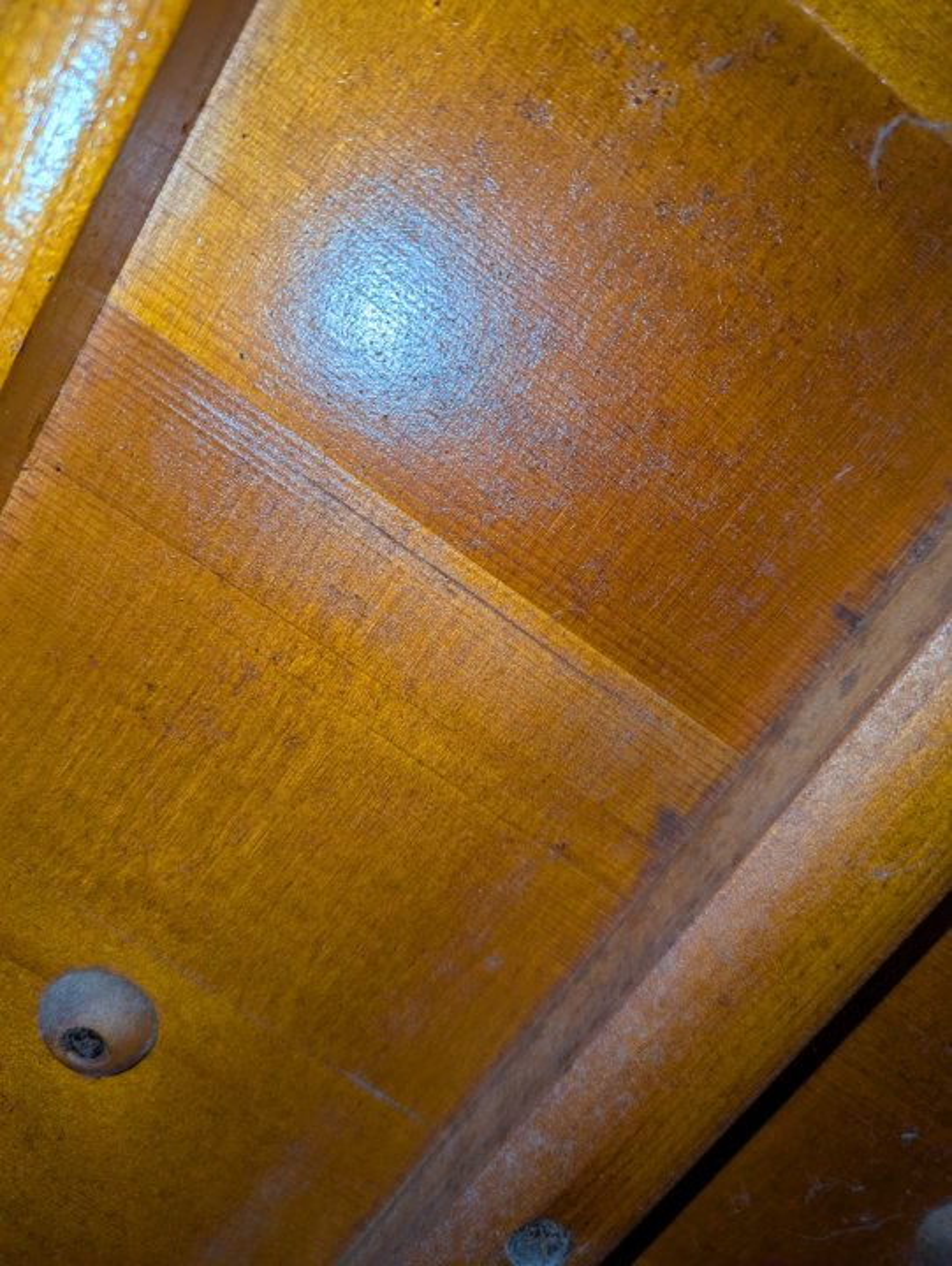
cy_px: 633
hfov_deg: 54.9
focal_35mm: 25
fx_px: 916
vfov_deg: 69.4
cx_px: 476
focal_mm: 5.43
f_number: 1.89
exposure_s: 1/209
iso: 77
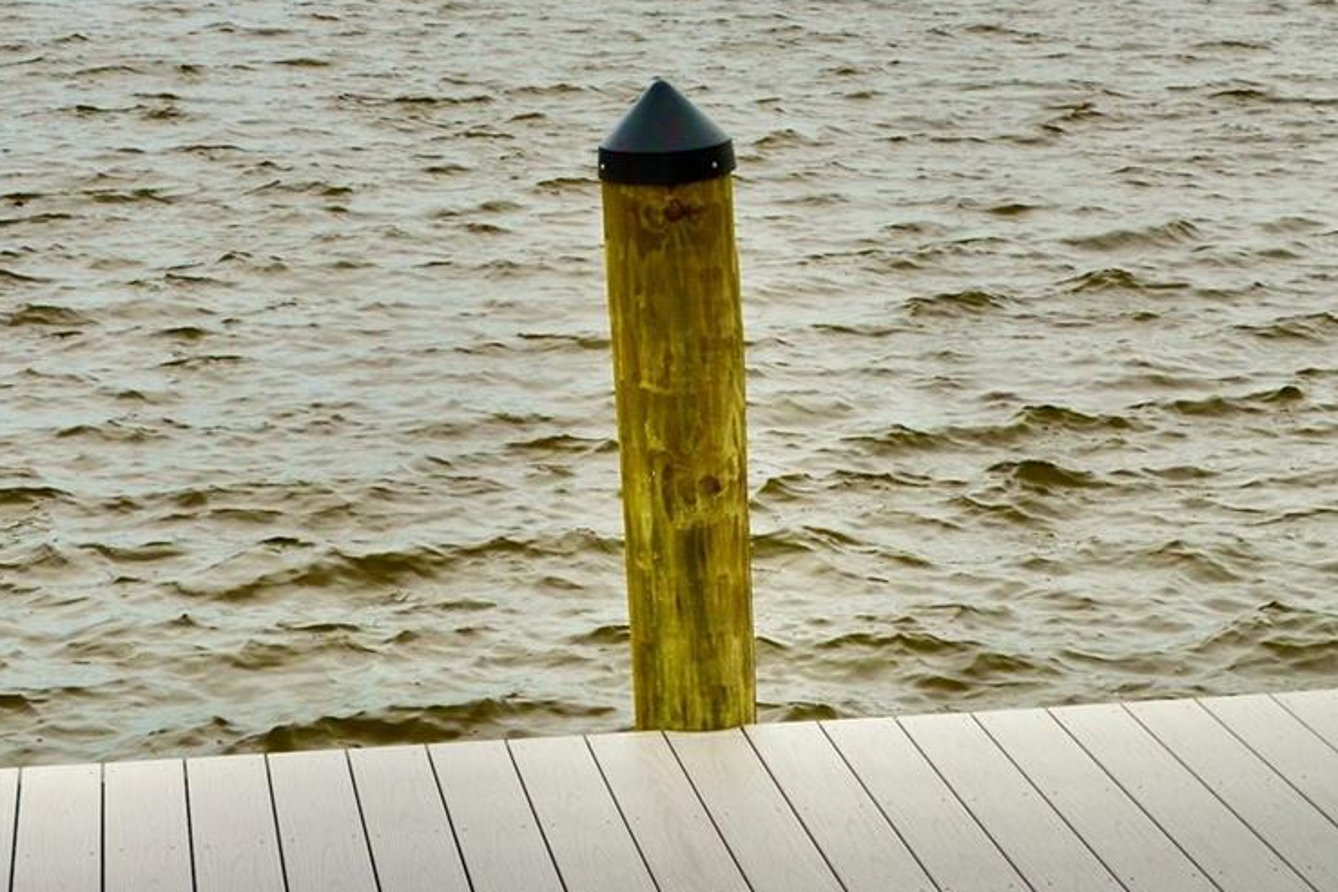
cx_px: 671
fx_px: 3382
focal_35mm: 91
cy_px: 73
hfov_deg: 22.4
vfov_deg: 14.8
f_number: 7.1
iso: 100
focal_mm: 28
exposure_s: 1/200
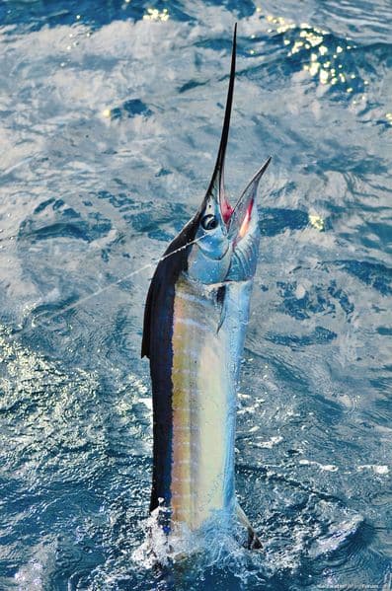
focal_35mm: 105
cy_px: 296
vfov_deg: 19.5
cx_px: 196
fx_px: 1722
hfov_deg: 13.0
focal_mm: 70
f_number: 4.5
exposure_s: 1/1250
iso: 110
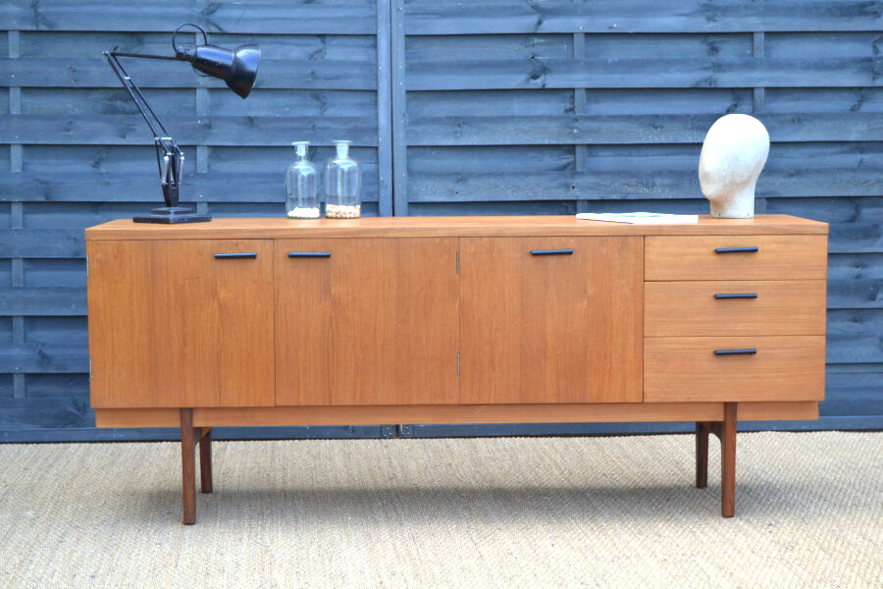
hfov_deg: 31.9
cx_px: 442
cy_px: 294
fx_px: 1545
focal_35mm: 63
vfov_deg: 21.6
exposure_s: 1/100
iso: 400
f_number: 5
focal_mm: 42
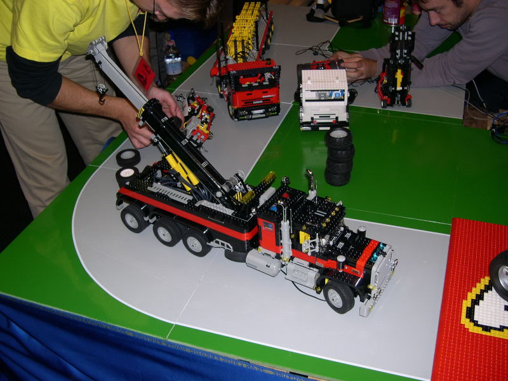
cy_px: 190
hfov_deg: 49.0
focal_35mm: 38
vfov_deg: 37.7
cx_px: 254
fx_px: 558
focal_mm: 8
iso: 100
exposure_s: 1/60
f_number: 2.8
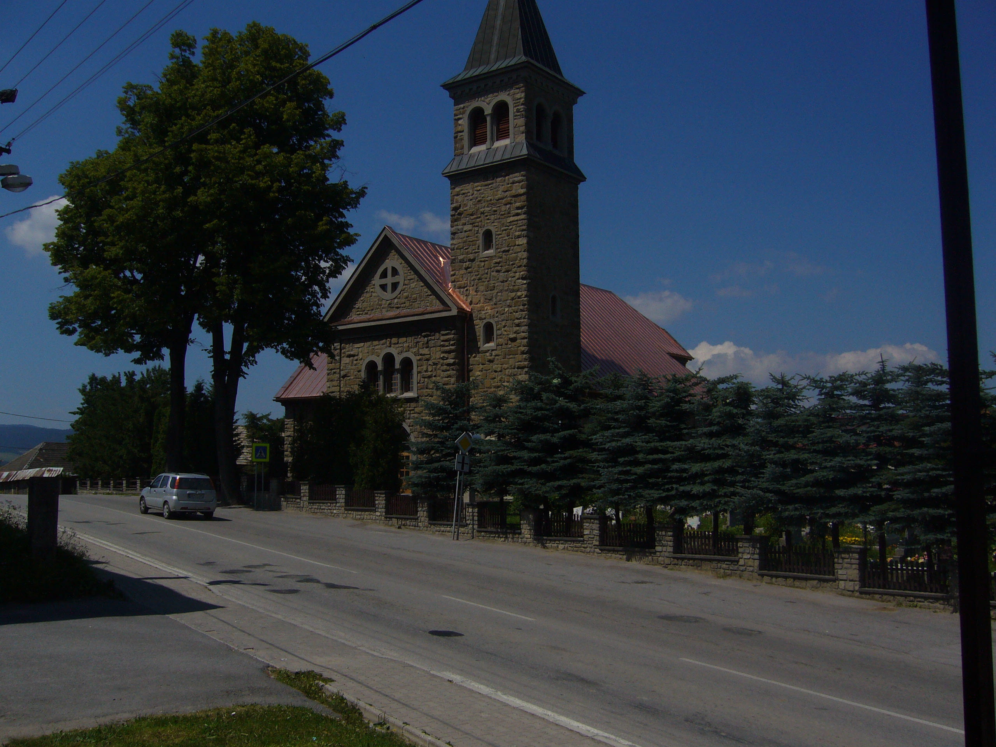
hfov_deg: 52.6
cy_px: 374
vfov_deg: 40.7
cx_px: 498
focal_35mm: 35
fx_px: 1007
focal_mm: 5.8
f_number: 5.6
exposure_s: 1/1000
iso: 80
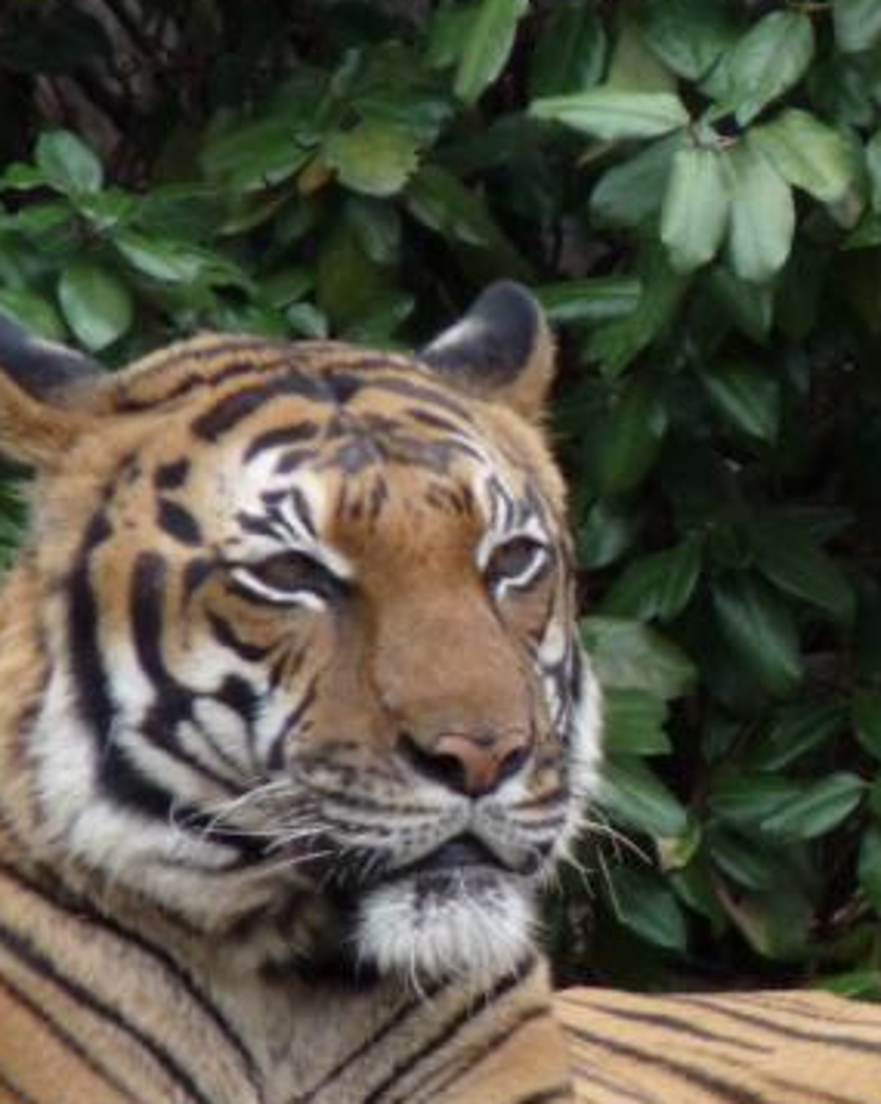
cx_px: 1008
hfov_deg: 1.5
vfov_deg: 1.9
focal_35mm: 1046
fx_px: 34136
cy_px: 881
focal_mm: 85
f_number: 4.4
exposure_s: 1/250
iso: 320
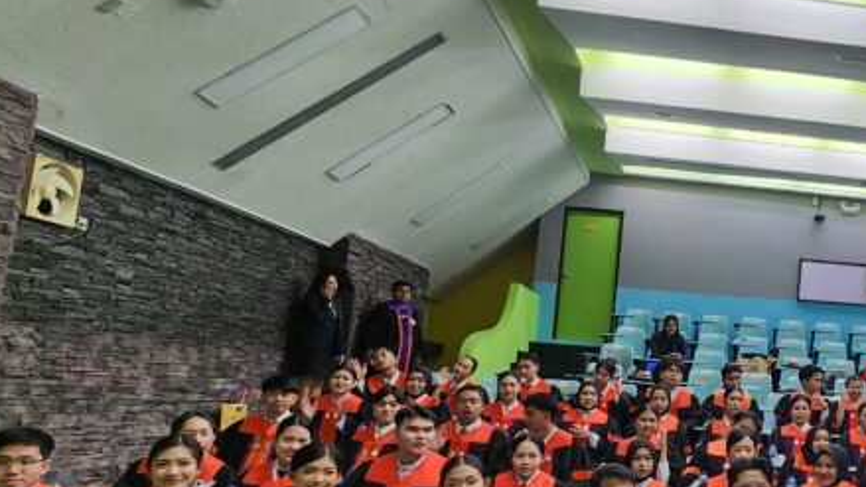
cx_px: 860
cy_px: 315
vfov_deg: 35.4
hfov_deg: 49.1
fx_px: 758
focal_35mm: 33
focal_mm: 2.2
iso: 125
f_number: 2.2
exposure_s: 1/50
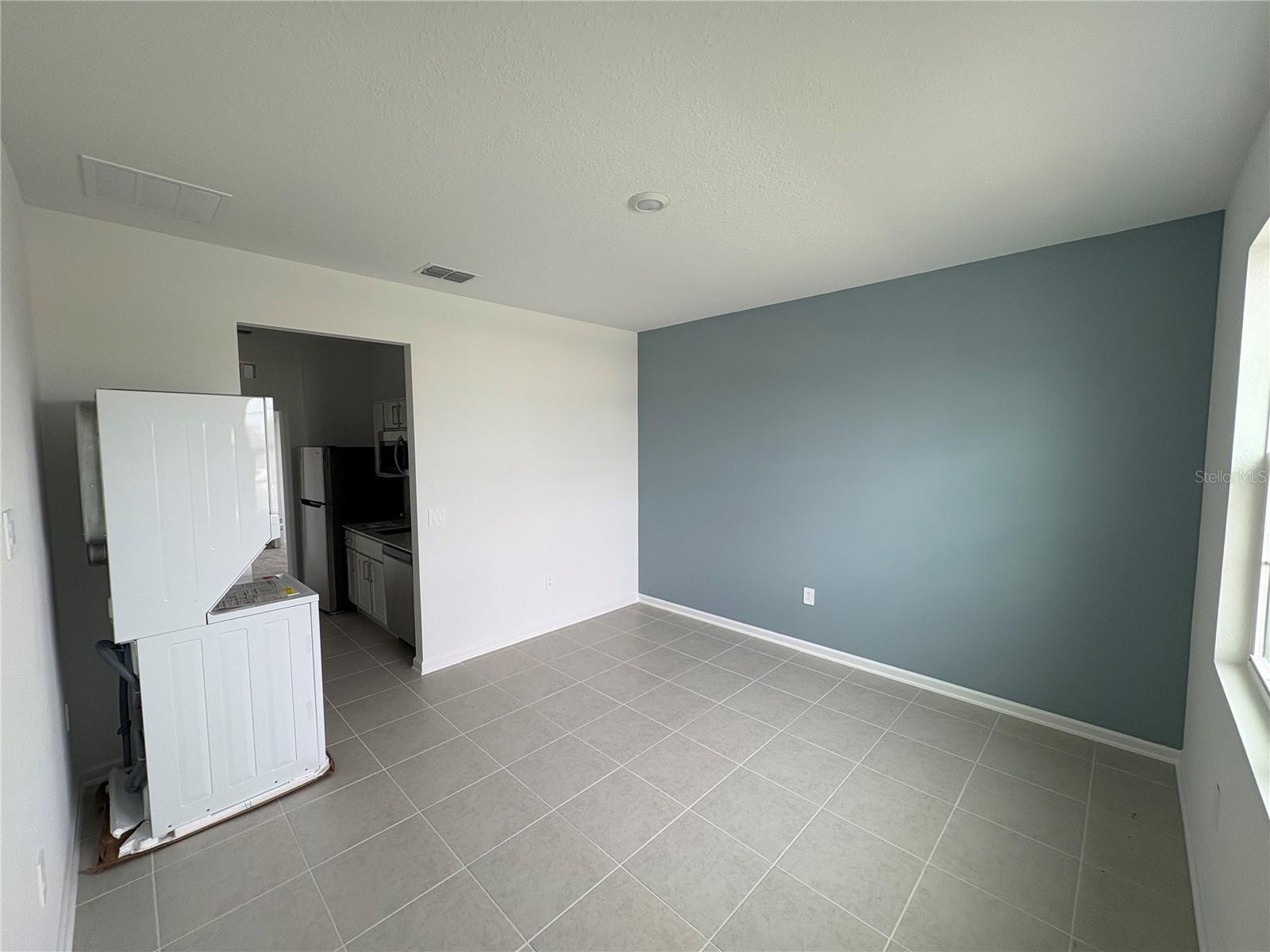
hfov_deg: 102.1
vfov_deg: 85.7
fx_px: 514
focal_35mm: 14
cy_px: 476
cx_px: 635
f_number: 2.2
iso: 64
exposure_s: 1/99
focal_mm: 2.22
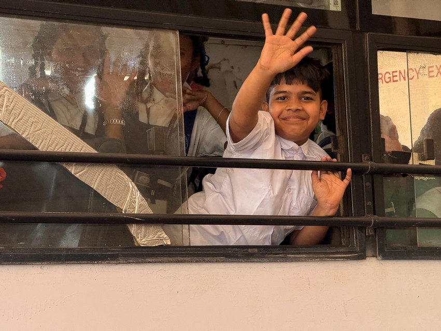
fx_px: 1529
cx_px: 220
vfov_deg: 12.4
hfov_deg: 16.4
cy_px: 166
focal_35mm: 120
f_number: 2.8
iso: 160
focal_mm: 15.66
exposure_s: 1/99
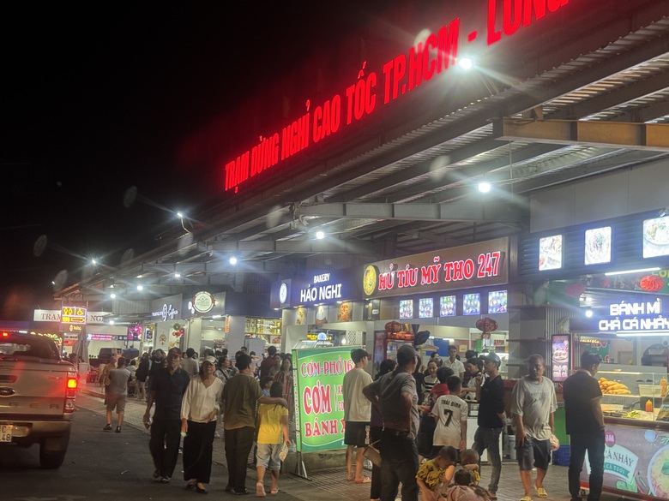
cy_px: 250
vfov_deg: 30.3
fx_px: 928
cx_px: 334
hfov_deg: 39.7
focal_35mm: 48
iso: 125
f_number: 1.78
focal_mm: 6.86
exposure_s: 1/50
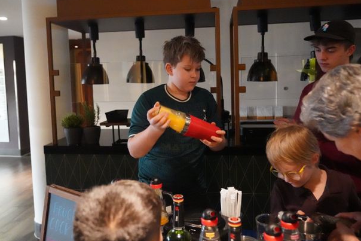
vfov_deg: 42.3
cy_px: 106
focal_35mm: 31
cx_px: 176
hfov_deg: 60.3
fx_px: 311
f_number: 3.2
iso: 32000
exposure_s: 1/320
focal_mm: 26
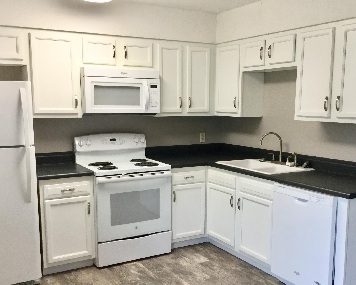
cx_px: 187
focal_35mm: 40
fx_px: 422
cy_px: 169
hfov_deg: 45.8
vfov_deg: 37.2
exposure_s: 1/33
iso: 32
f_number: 2.4
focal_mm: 3.3
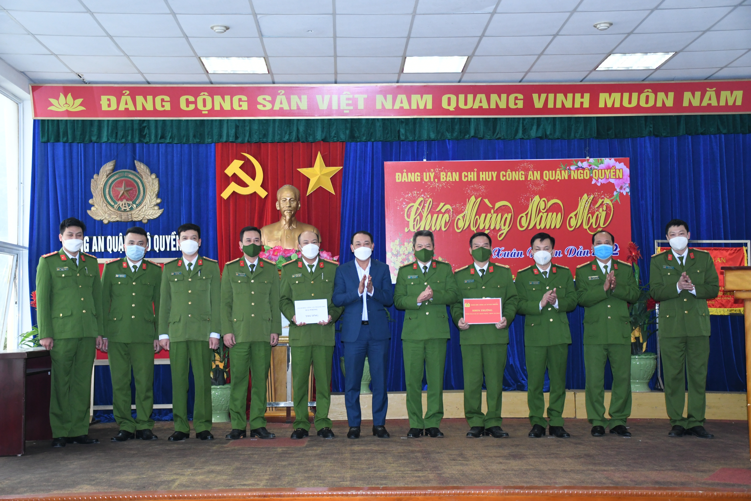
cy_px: 250
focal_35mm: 48
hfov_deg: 41.1
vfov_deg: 28.1
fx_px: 1001
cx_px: 376
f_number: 4
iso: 2000
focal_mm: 32
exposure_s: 1/200
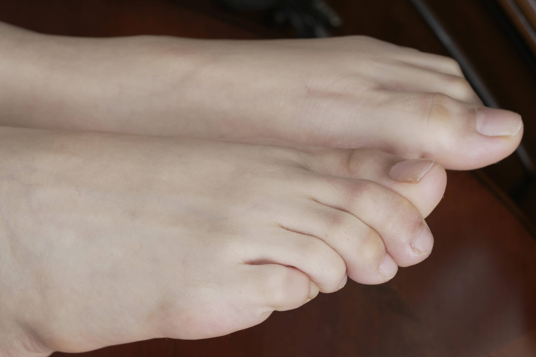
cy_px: 180
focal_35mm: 91
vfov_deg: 15.0
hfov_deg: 22.4
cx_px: 267
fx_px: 1355
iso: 125
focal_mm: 90
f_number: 13
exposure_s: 1/125
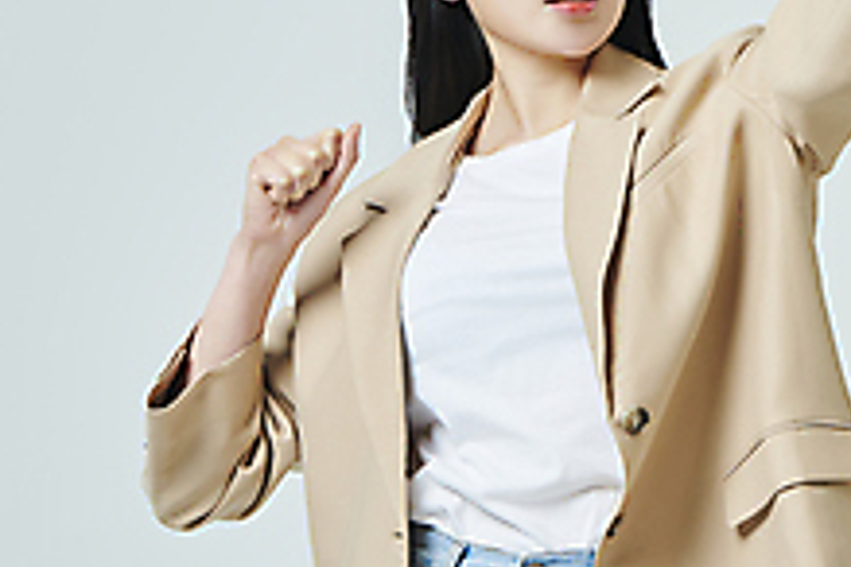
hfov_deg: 10.5
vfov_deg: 7.1
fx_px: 4538
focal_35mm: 192
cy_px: 105
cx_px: 1014
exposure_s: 1/125
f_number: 11
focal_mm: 70
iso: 100
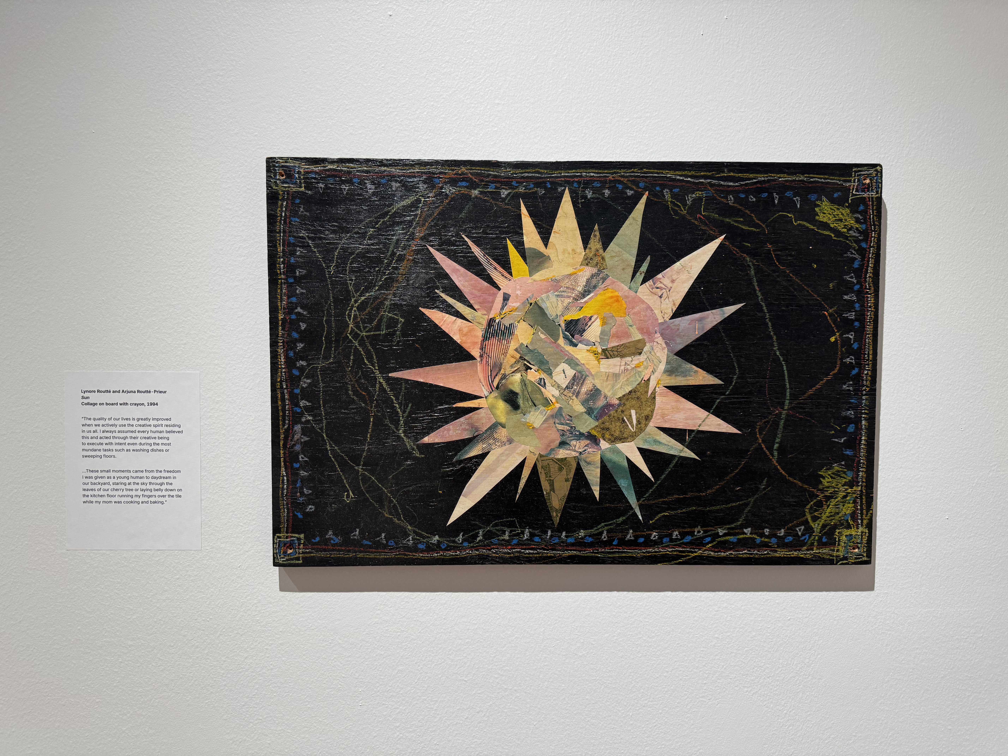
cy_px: 378
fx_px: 699
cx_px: 504
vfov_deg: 56.8
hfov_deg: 71.6
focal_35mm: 24
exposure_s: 1/120
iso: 160
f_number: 1.78
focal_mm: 6.76
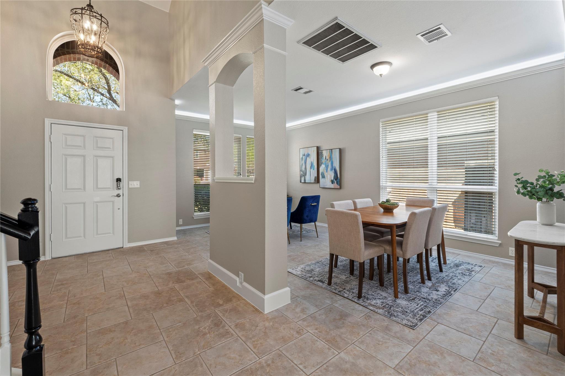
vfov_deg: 77.3
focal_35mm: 15
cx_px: 282
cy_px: 188
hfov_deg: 100.4
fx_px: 235
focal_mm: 10
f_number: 11
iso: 250
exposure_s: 2
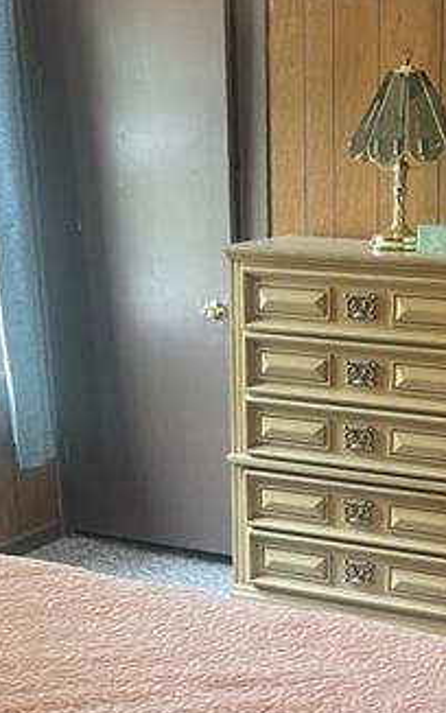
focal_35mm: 65
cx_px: 361
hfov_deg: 19.8
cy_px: 551
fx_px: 1263
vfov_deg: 30.9
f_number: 1.6
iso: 200
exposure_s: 1/60
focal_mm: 4.2
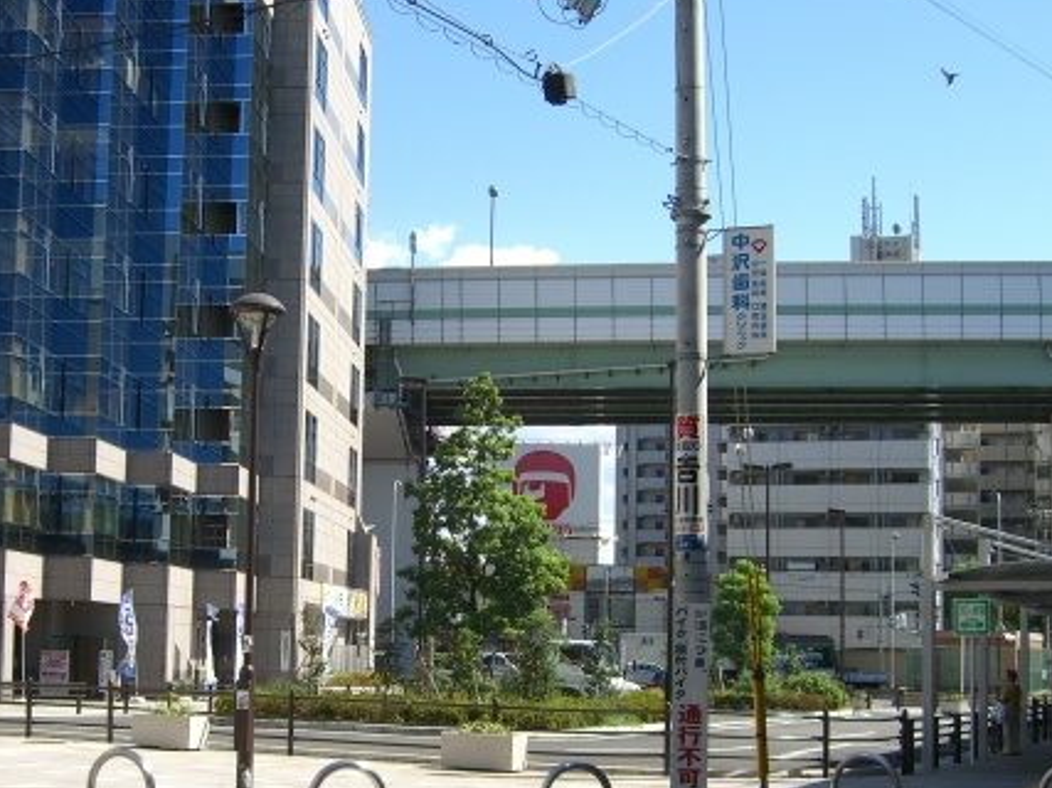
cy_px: 495
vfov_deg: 25.6
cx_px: 372
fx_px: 1732
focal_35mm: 57
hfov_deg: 33.6
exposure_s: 1/320
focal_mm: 7.9
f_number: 4
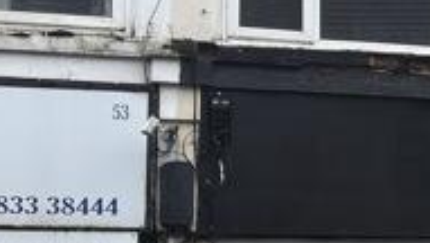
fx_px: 1541
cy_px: 111
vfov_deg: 9.0
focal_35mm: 135
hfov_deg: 15.2
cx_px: 544
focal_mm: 5.96
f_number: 1.6
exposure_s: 1/175
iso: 40
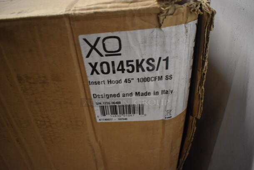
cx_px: 127
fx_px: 191
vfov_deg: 48.0
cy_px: 85
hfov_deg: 67.3
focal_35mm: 27
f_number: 4
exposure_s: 1/60
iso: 2800
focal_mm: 18
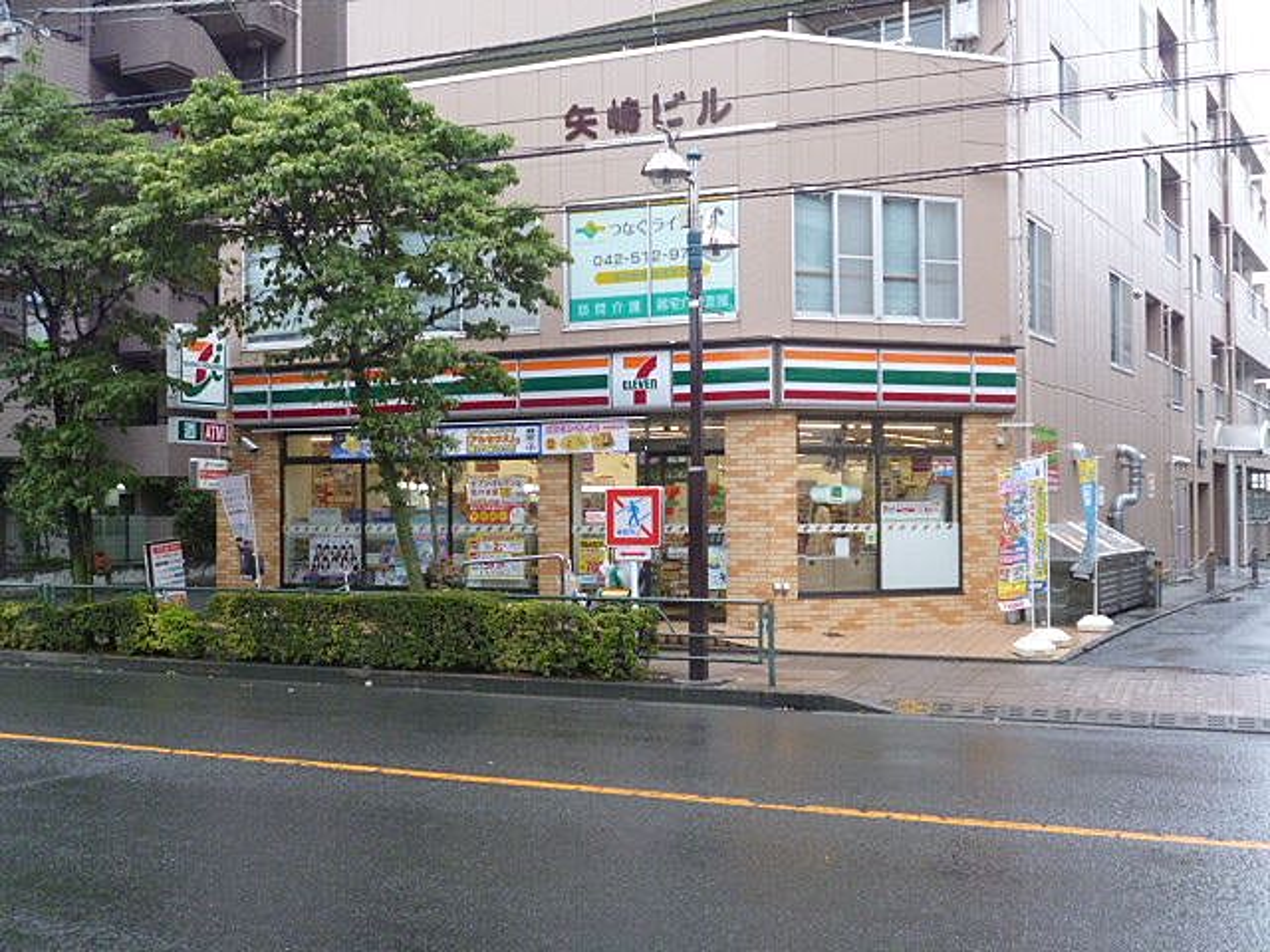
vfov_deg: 39.7
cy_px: 476
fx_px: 1321
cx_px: 635
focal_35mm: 36
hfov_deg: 51.4
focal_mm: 6.4
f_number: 3.1
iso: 400
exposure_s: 1/60
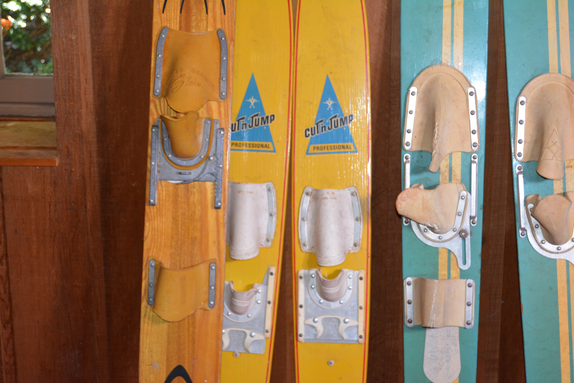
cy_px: 192
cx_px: 287
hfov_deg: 27.0
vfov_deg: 18.2
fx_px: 1196
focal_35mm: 75
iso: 1100
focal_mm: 50
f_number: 5.6
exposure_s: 1/60
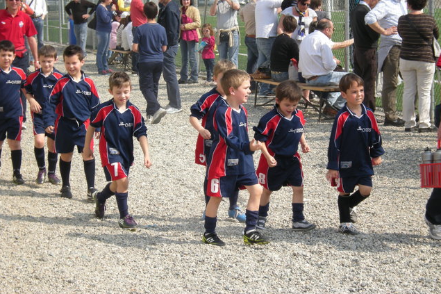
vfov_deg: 12.8
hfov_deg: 19.1
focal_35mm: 107
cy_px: 128
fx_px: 1310
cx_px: 220
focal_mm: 17
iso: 64
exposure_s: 1/217
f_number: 5.6
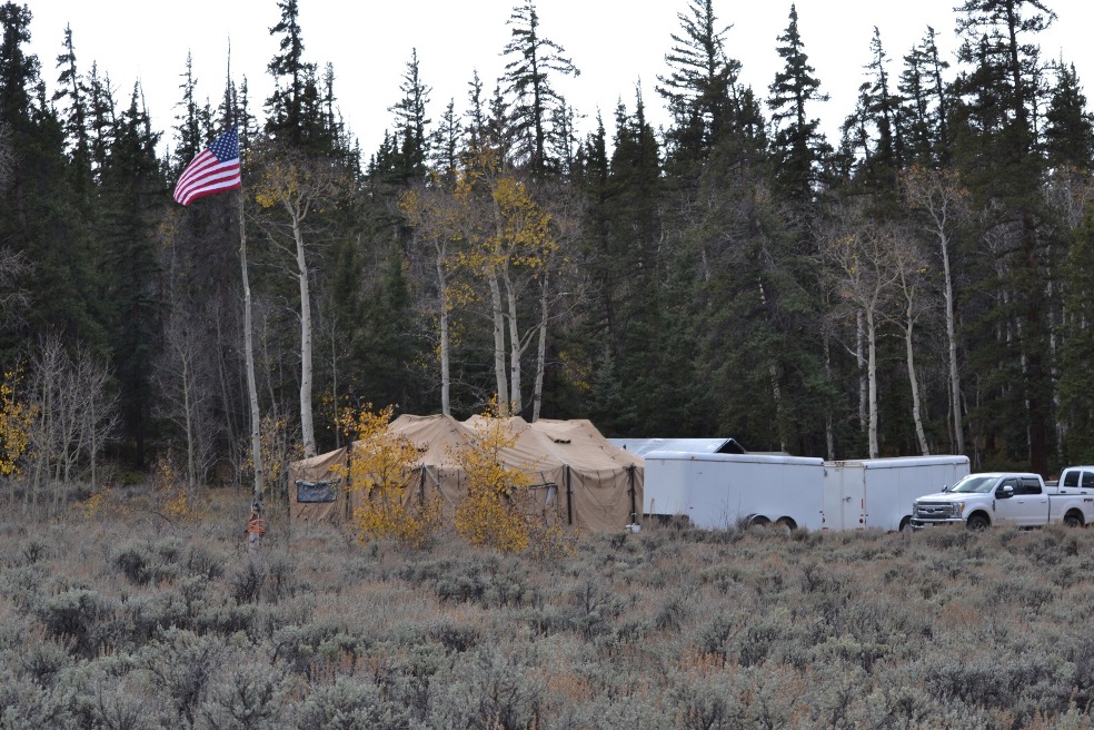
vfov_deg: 16.6
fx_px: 2507
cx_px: 547
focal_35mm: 82
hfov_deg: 24.6
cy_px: 365
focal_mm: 55
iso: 100
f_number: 7.1
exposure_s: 1/200
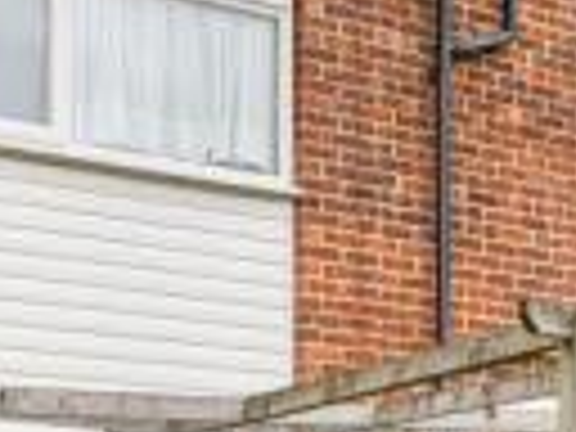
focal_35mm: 79
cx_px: 128
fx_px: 1315
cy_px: 367
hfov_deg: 24.4
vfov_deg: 18.4
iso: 100
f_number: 8
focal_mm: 16
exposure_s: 1/160
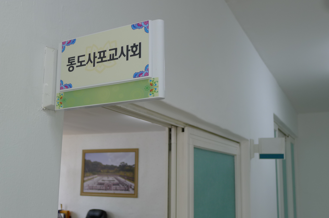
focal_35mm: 40
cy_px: 109
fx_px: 365
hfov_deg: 48.5
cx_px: 164
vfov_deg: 33.3
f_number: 2.5
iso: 80
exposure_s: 1/80
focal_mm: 8.5
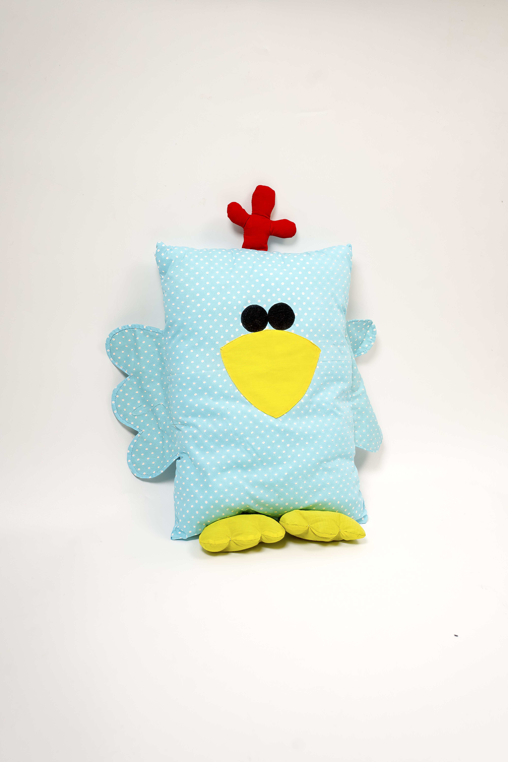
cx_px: 254
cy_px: 381
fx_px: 741
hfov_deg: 37.9
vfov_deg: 54.4
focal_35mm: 35
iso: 500
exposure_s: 1/400
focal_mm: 35
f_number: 4.5
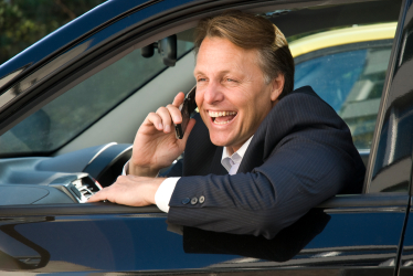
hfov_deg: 17.2
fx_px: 1366
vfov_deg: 11.5
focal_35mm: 119
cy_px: 144
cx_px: 230
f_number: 4.5
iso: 200
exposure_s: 1/125
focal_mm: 70
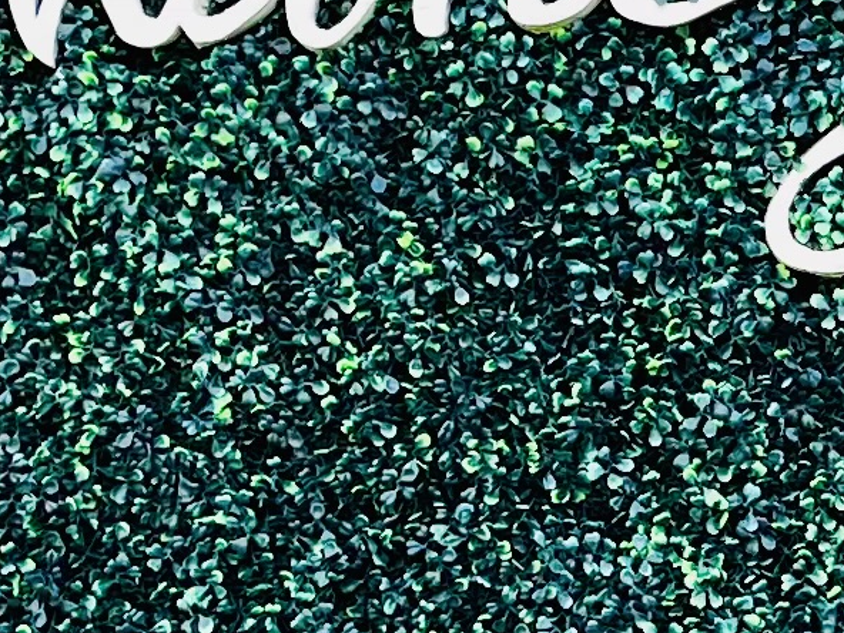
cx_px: 931
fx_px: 4316
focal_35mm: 177
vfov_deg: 8.4
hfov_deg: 11.0
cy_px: 552
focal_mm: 5.1
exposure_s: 1/120
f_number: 1.6
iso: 50
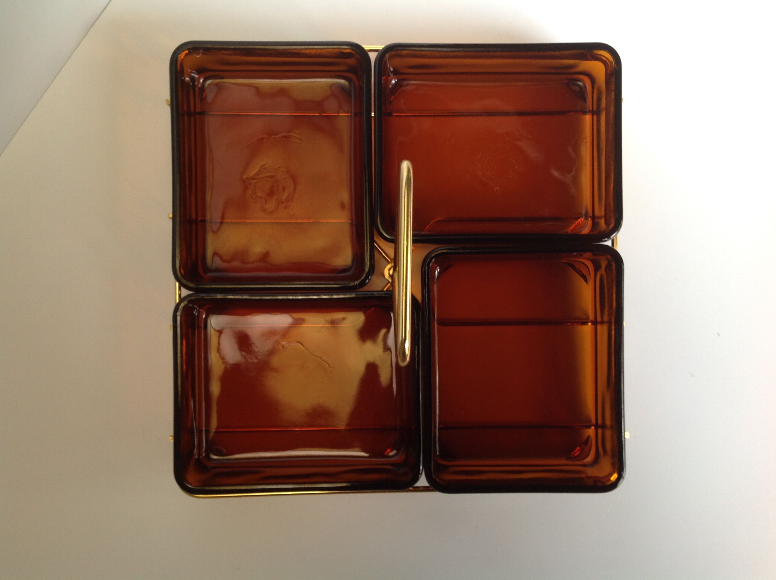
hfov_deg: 52.7
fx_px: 783
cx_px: 388
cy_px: 290
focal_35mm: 35
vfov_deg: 40.6
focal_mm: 4.28
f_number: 2.4
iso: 64
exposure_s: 1/15
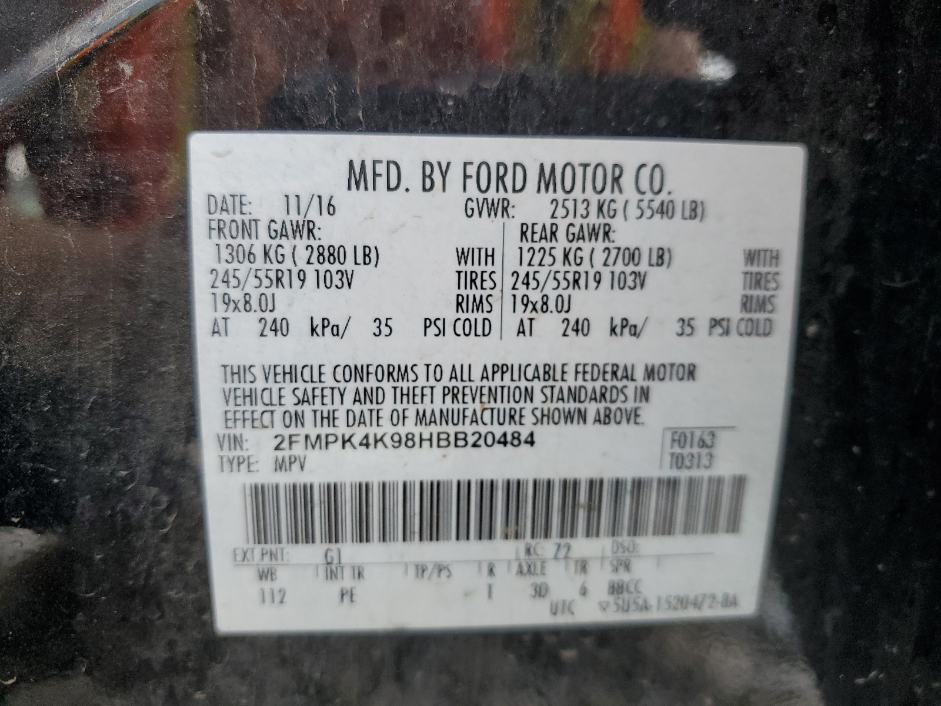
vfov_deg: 53.1
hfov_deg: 67.3
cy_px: 353
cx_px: 470
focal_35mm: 26
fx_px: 707
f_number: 1.5
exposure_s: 1/120
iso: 85
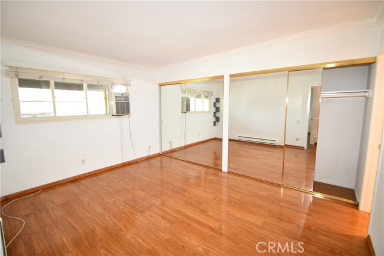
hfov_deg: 100.4
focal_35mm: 15
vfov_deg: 77.4
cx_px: 192
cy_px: 128
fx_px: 160
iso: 1100
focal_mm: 10
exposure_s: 1/60
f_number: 4
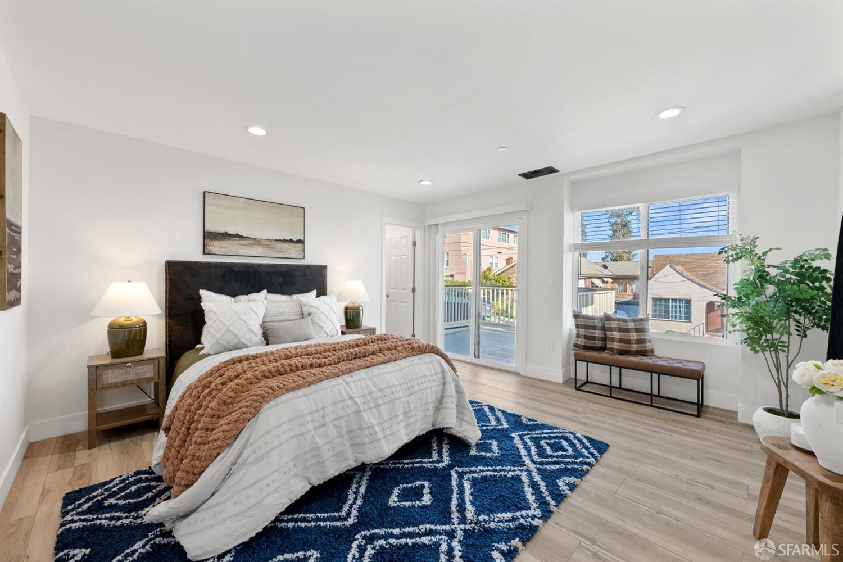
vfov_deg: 81.2
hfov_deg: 104.3
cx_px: 422
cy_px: 281
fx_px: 328
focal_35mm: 14
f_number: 8
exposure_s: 1/15
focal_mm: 14
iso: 640
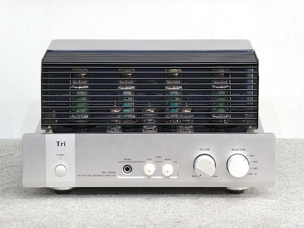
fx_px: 1511
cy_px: 114
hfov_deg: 11.5
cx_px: 152
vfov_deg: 8.6
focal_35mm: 172
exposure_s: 1/6
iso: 200
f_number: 5.6
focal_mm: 30.9
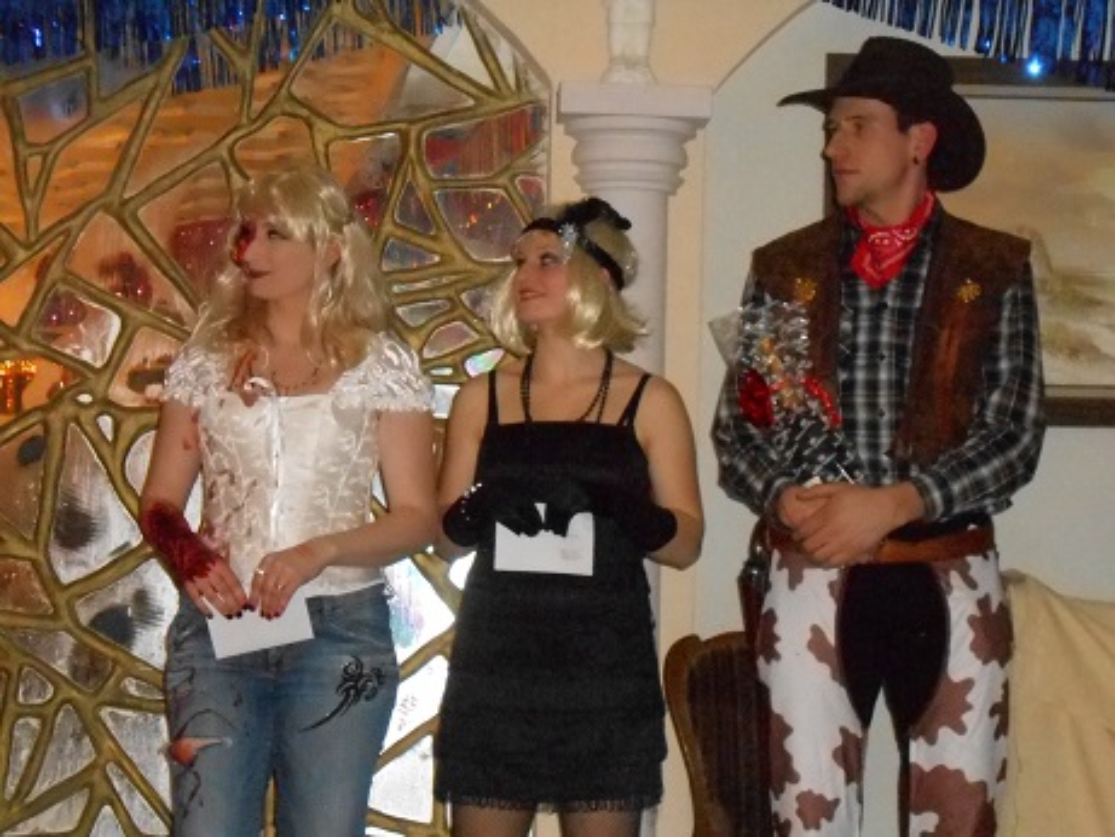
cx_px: 558
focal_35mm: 72
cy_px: 418
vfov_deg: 20.4
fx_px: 2320
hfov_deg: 27.0
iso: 1600
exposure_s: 1/60
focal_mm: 12.8
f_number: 6
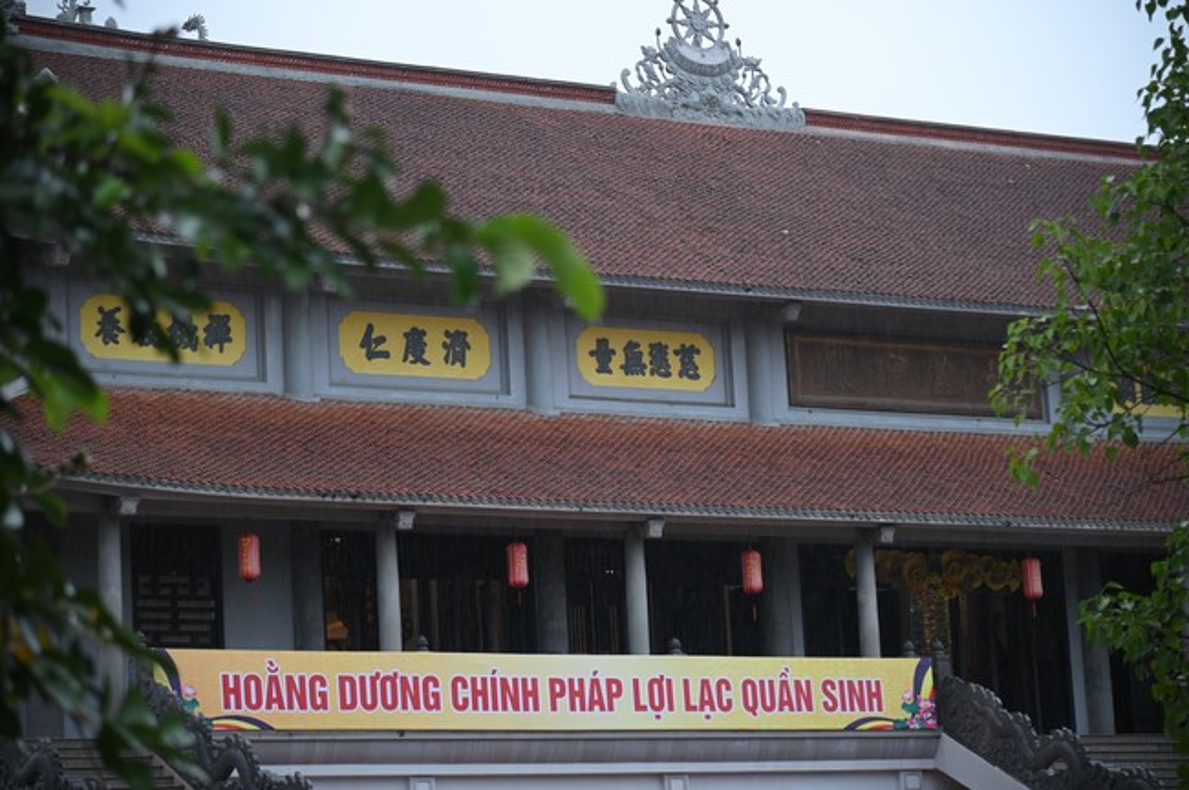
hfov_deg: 20.4
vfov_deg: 13.7
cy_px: 395
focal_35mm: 100
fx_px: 3299
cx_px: 594
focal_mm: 100
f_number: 4
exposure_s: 1/60
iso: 110
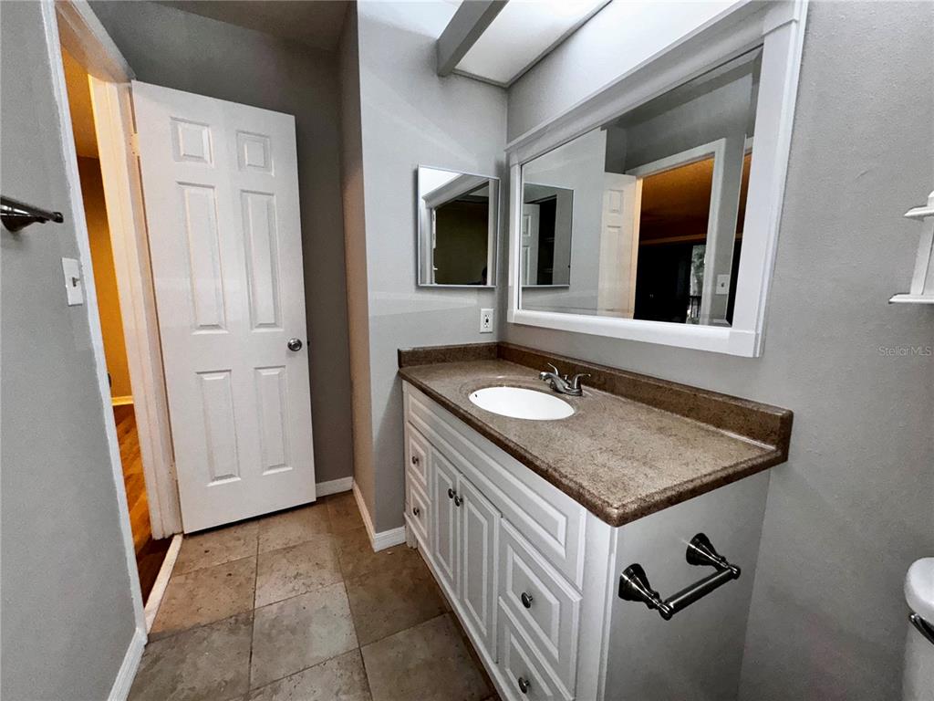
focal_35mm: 14
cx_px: 467
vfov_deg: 85.7
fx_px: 378
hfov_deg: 102.1
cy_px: 350
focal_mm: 2.22
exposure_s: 1/120
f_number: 2.2
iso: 125
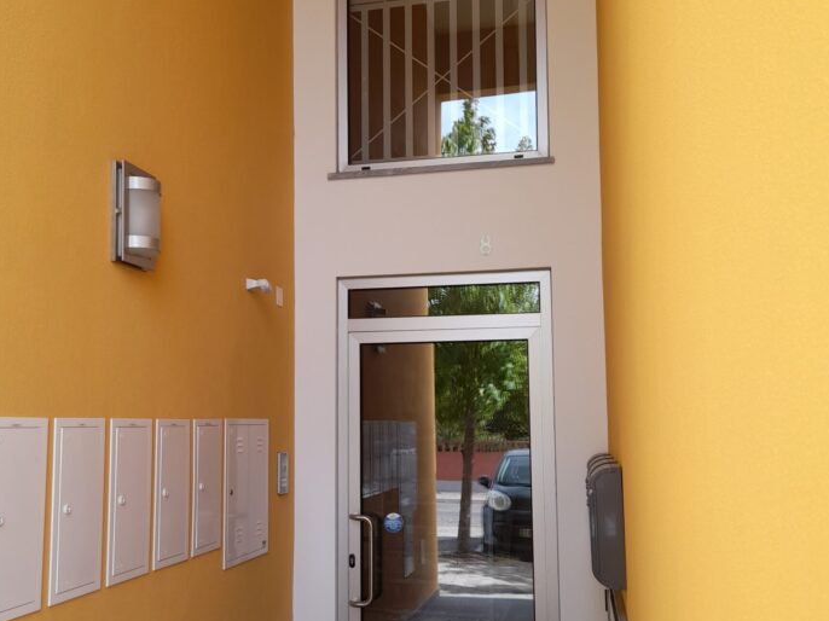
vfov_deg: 49.7
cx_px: 383
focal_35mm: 28
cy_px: 338
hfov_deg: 63.4
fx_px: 670
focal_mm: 4.6
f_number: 2
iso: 25
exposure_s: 1/100
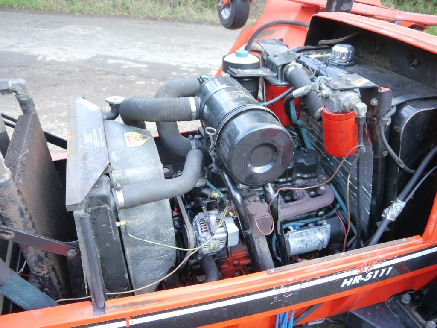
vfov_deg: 49.7
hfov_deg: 63.4
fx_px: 353
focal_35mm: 28
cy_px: 164
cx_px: 218
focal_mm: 14
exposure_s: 1/60
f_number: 3.5
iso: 500
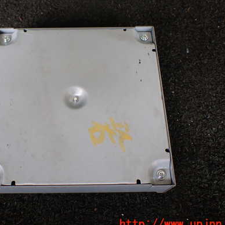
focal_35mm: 41
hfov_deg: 40.5
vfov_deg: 40.9
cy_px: 101
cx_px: 77
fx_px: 302
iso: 160
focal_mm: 5.4
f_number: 2.3
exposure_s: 1/125
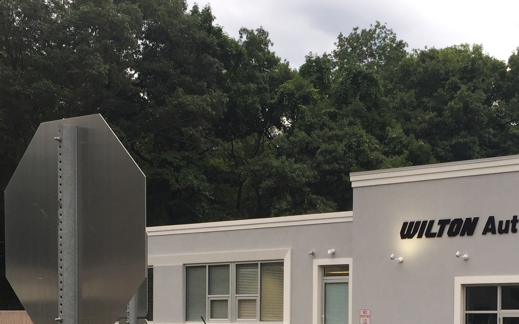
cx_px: 315
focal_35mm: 66
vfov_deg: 19.0
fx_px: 934
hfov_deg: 31.0
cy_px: 341
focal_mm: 4.15
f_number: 2.2
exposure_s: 1/60
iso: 32
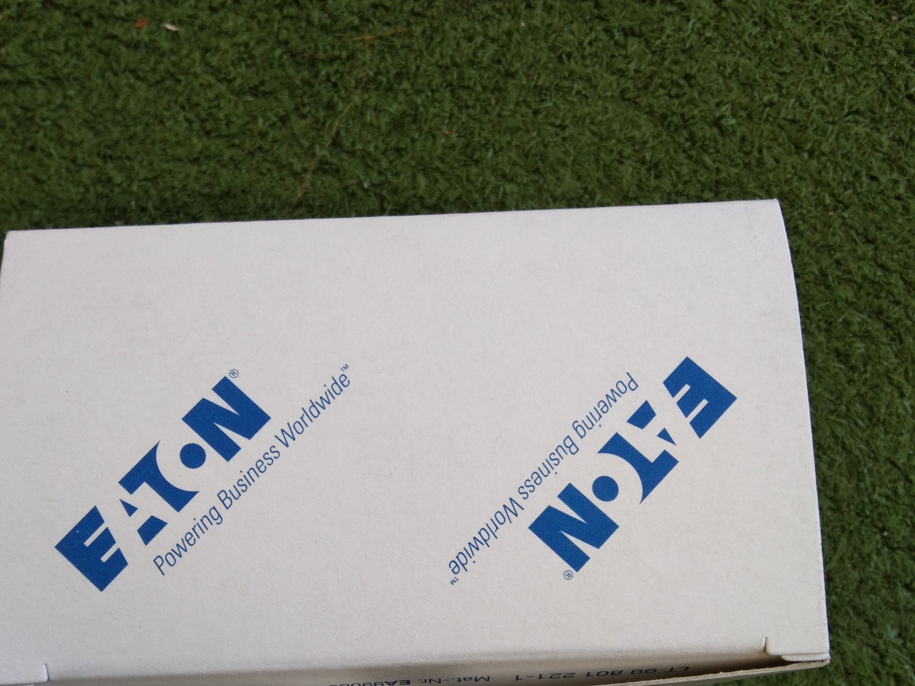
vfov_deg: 33.0
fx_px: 1137
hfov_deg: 43.8
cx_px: 425
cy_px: 506
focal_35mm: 43
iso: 63
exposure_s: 1/100
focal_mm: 3.65
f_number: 2.2
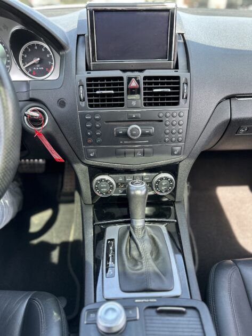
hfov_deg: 56.8
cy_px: 168
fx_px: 233
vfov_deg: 71.6
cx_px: 126
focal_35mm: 24
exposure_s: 1/121
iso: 125
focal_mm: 6.86
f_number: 1.78
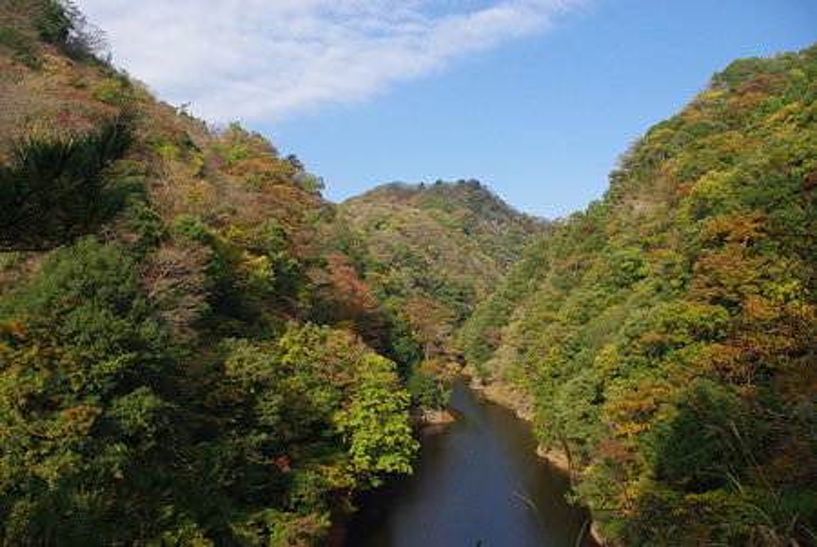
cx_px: 408
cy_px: 274
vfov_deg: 48.0
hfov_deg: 67.3
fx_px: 613
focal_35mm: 27
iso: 800
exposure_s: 1/1000
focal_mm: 18
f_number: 8
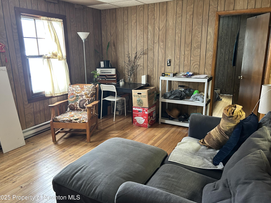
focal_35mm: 27
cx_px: 133
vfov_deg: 51.4
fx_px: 211
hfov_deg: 65.3
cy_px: 102
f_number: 1.5
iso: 400
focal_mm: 5.7
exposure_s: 1/40
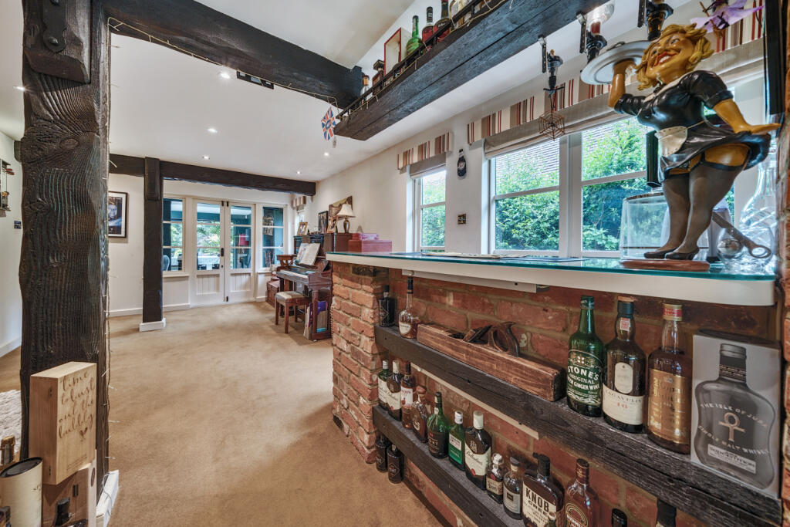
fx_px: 263
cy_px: 264
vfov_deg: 90.0
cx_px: 395
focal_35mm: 12
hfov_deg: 112.6
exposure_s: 1/2
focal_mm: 12
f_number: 8
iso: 100
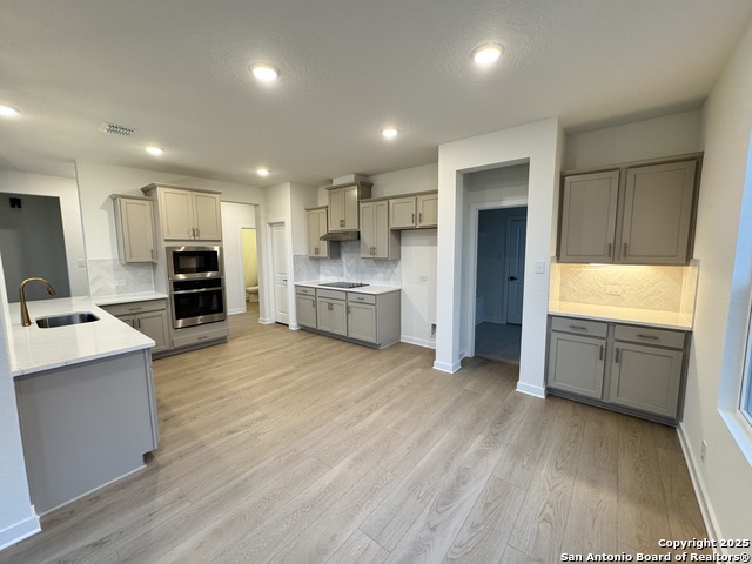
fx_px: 304
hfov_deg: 102.1
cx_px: 376
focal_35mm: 14
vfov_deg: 85.7
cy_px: 282
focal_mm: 2.22
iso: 200
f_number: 2.2
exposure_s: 1/60
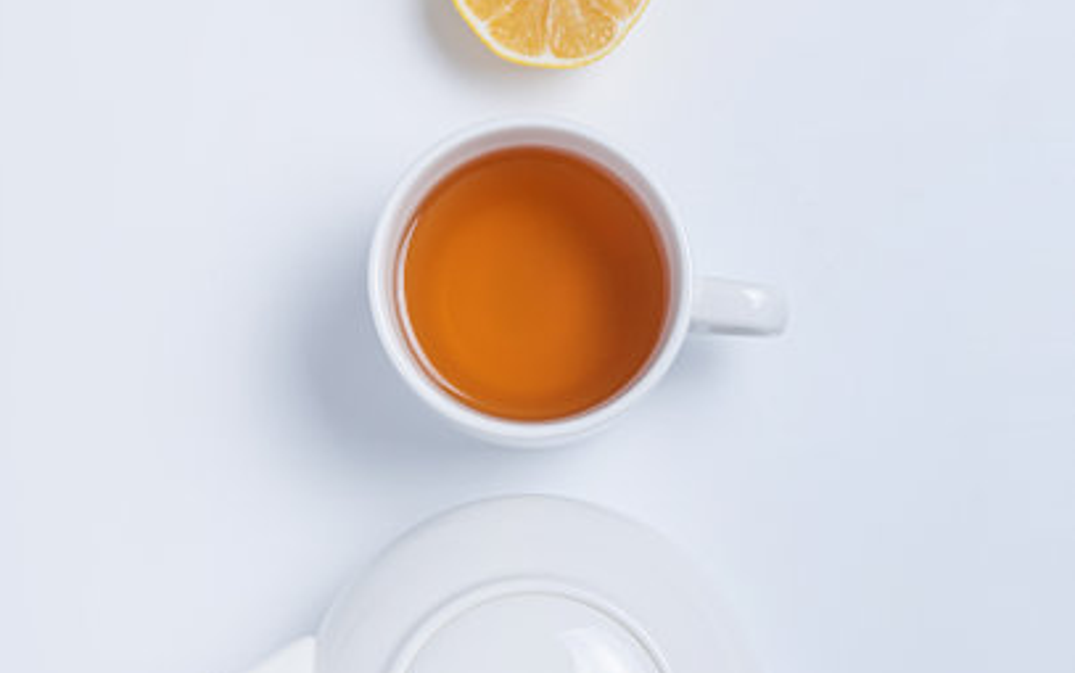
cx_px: 536
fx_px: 2697
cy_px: 359
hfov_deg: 22.5
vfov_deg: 14.2
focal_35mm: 92
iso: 160
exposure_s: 1/100
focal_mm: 60
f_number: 8
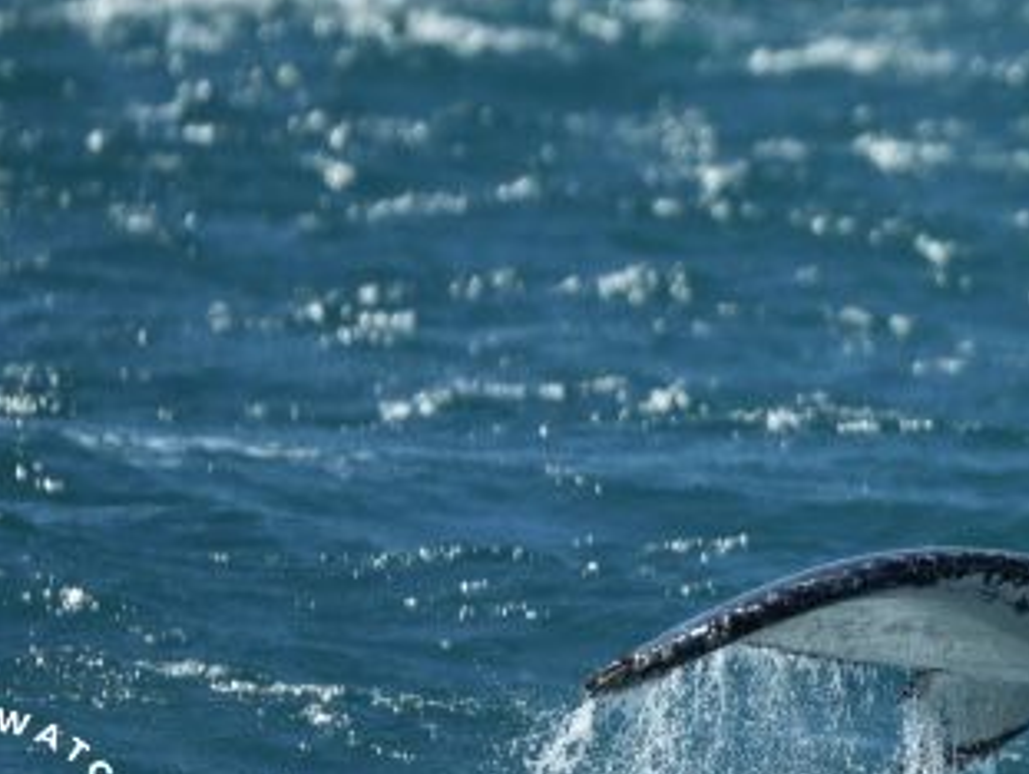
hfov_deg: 1.3
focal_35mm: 1482
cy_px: 190
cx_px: 1108
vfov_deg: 1.0
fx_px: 44105
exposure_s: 1/8000
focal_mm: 600
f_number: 6.3
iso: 1000
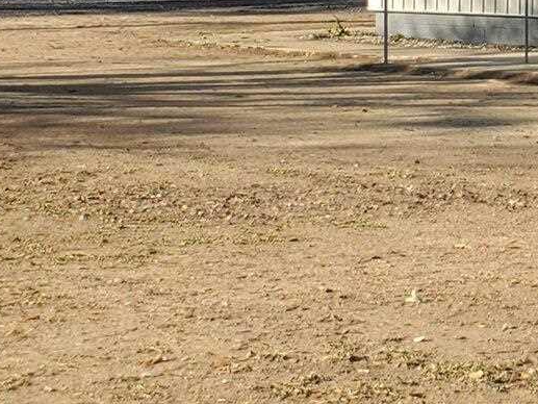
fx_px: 1601
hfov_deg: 17.5
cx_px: 753
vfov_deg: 13.6
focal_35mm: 103
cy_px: -195
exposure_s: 1/684
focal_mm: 4.3
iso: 50
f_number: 2.4
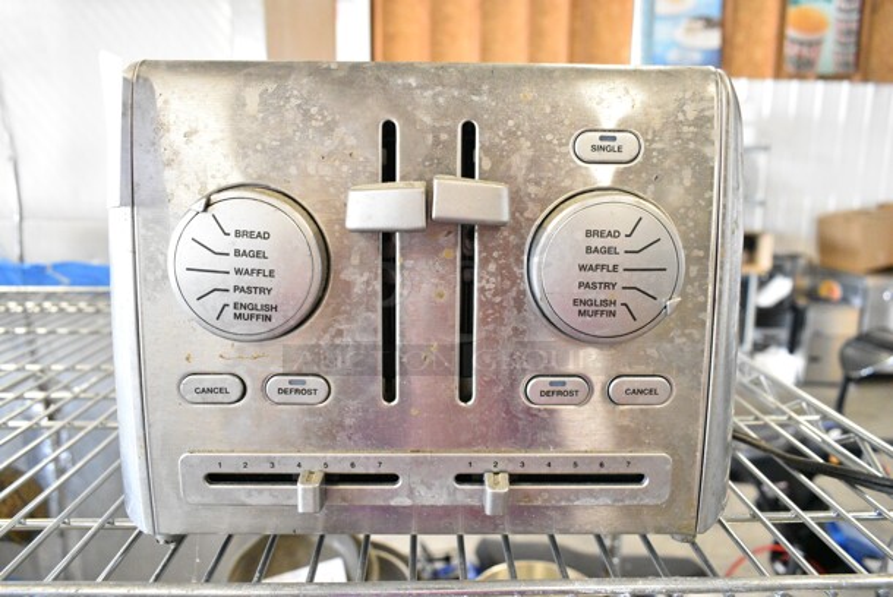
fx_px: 670
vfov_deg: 48.0
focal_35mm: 27
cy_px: 298
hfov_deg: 67.3
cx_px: 446
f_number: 5.6
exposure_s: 1/125
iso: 6400
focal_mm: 18
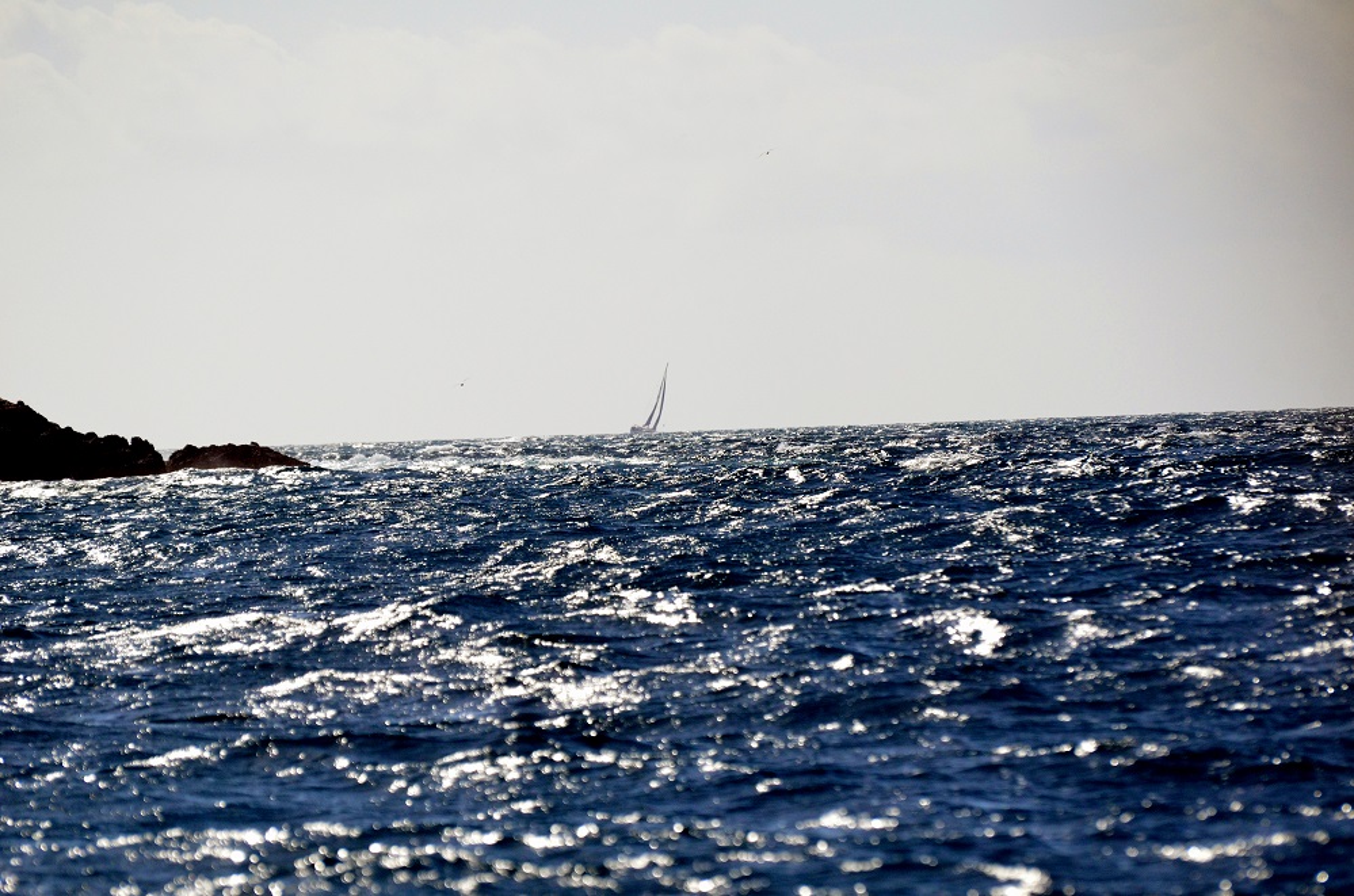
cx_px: 677
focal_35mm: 315
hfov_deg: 6.6
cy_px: 448
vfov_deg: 4.3
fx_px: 11819
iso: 1100
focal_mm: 210
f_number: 5.3
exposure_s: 1/8000
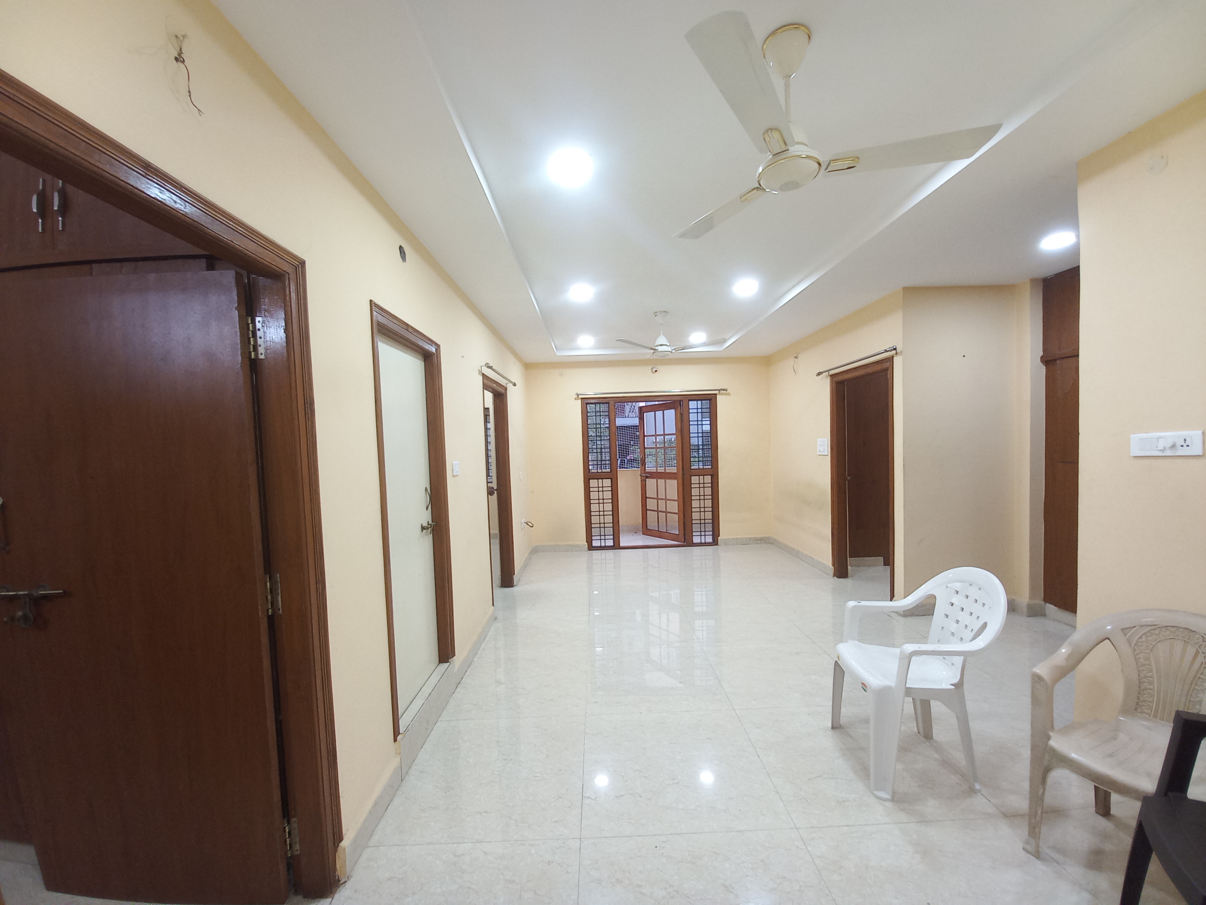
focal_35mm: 13
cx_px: 603
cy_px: 452
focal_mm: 1.42
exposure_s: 1/33.3
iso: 160
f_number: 2.2
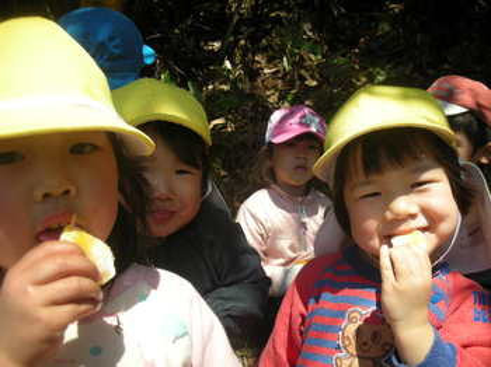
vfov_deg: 40.7
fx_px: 496
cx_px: 246
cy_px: 184
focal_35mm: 35
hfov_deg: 52.7
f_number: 2.8
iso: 50
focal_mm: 5.8
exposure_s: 1/500
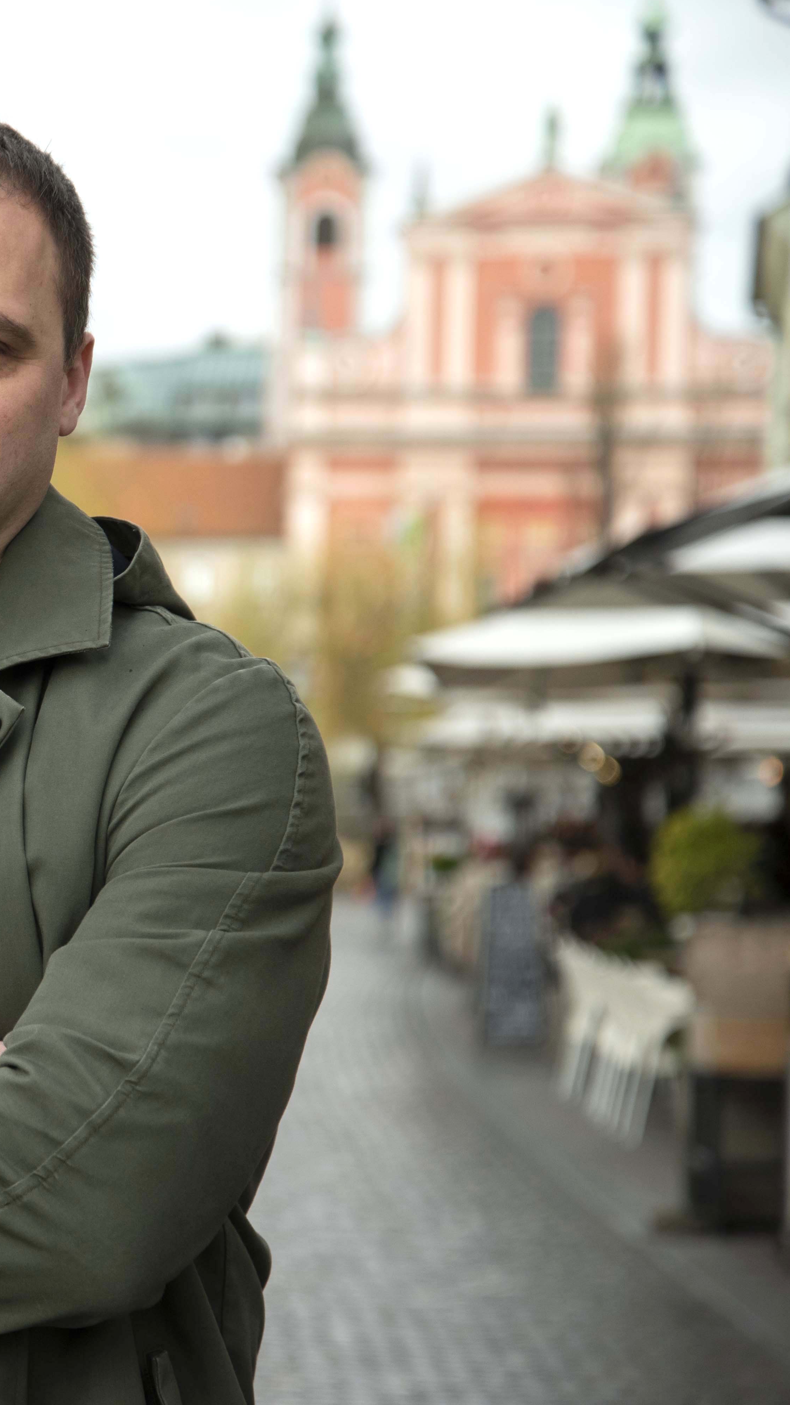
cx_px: -223
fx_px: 4991
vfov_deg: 16.0
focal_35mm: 134
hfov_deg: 8.9
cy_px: 700
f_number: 4.5
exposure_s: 1/250
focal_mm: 85
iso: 800
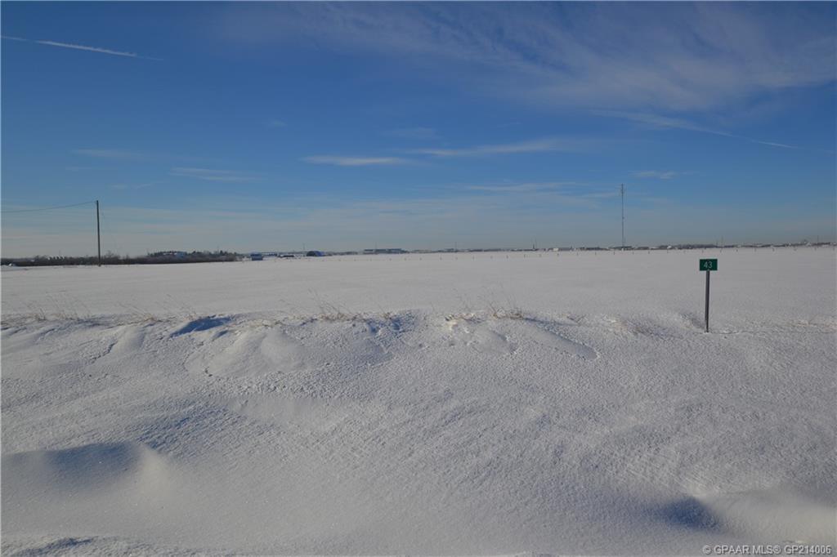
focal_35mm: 27
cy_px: 278
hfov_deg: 67.4
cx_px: 418
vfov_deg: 47.9
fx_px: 628
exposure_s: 1/400
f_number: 10
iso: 100
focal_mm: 18
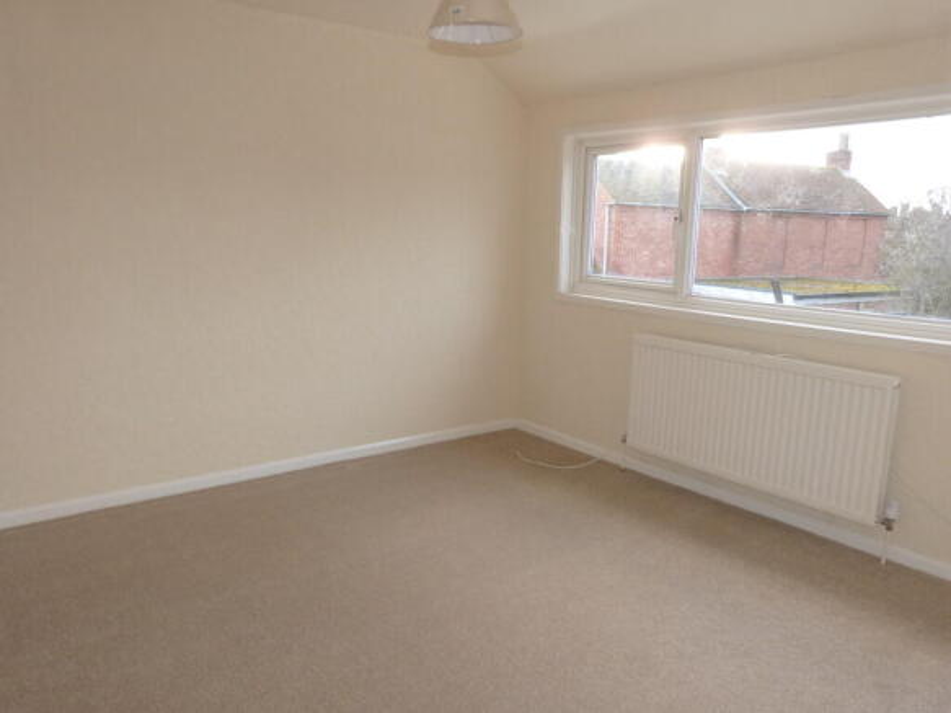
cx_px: 476
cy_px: 356
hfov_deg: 69.4
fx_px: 687
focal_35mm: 25
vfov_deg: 54.9
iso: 160
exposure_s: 1/60
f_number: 2.8
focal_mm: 4.5
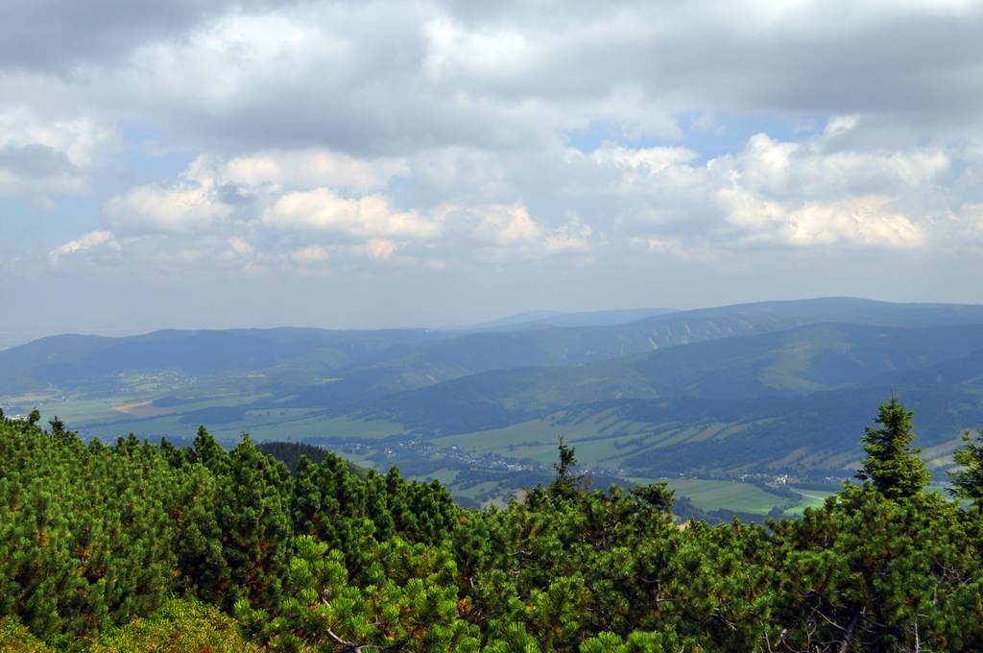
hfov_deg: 46.5
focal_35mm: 42
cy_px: 326
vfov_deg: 31.8
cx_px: 492
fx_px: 1145
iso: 200
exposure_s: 1/160
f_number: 6.3
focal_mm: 28
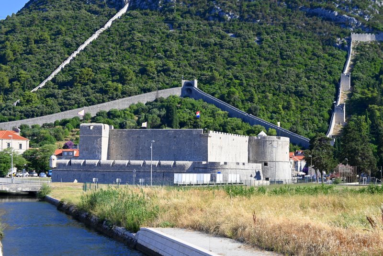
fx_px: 798
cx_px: 192
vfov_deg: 18.2
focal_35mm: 75
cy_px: 128
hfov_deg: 27.0
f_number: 6.3
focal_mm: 50
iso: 100
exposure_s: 1/320
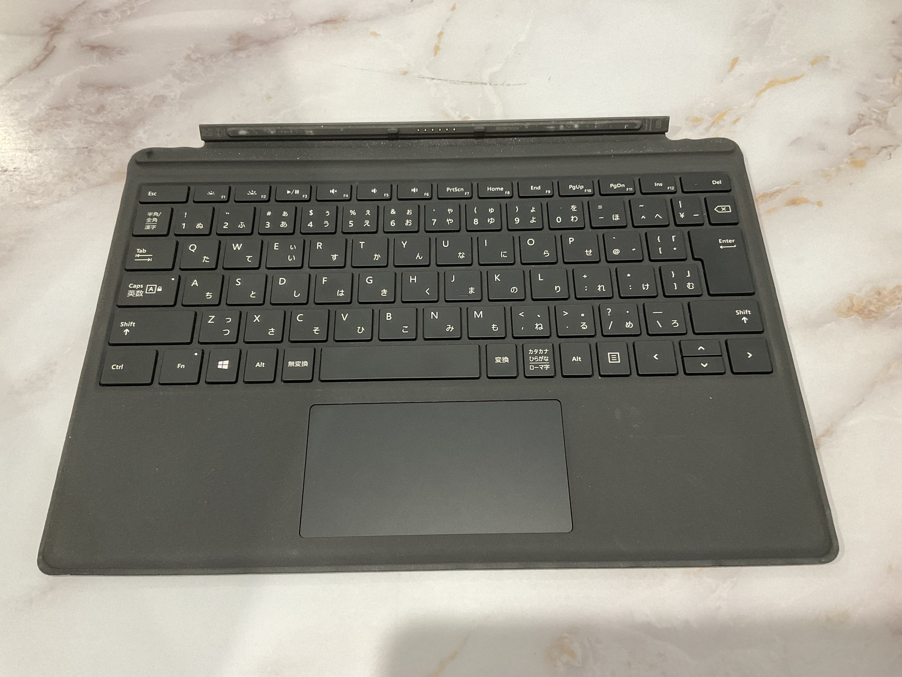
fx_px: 756
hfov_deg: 61.7
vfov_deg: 48.2
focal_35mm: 29
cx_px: 451
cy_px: 338
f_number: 1.8
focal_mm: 3
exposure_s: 1/60
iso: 200
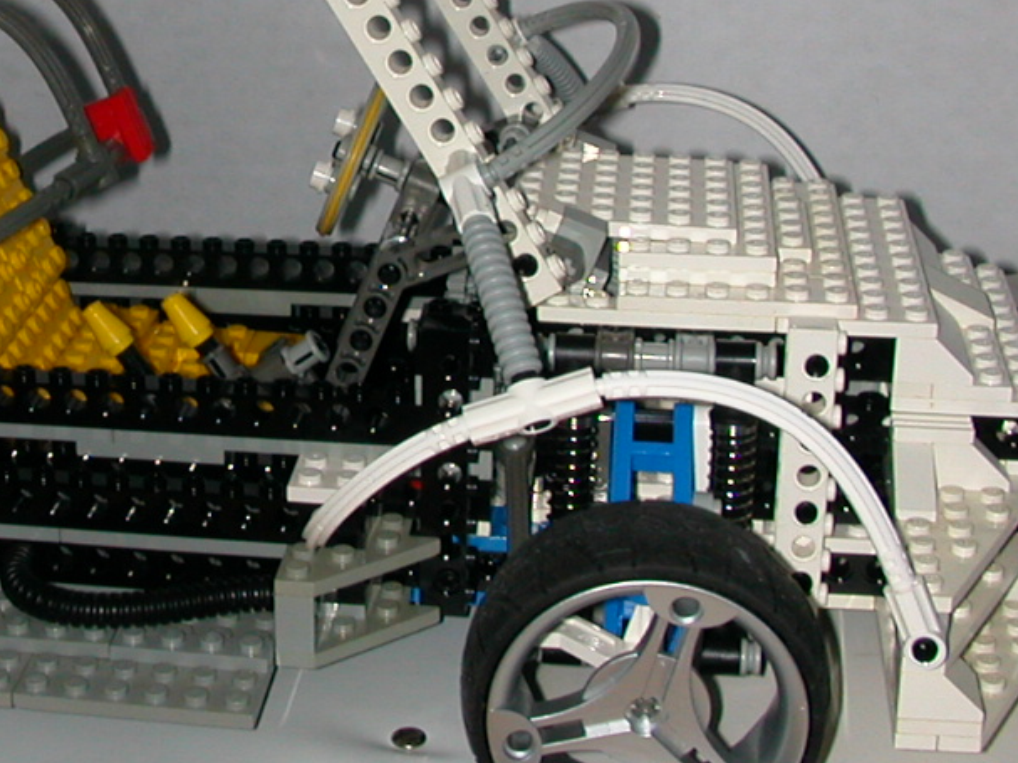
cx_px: 151
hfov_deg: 24.5
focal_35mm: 78
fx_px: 2293
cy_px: 226
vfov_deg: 18.8
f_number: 4.5
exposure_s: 1/59.9
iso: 100
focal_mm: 5.6
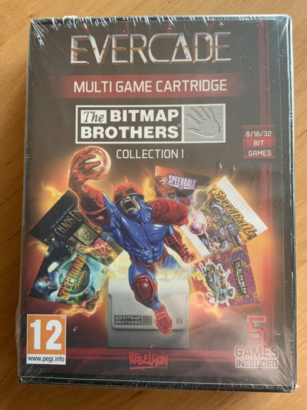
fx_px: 343
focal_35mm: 29
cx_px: 154
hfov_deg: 48.2
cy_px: 205
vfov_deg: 61.7
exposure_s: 1/62
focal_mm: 3
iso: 64
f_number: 1.8
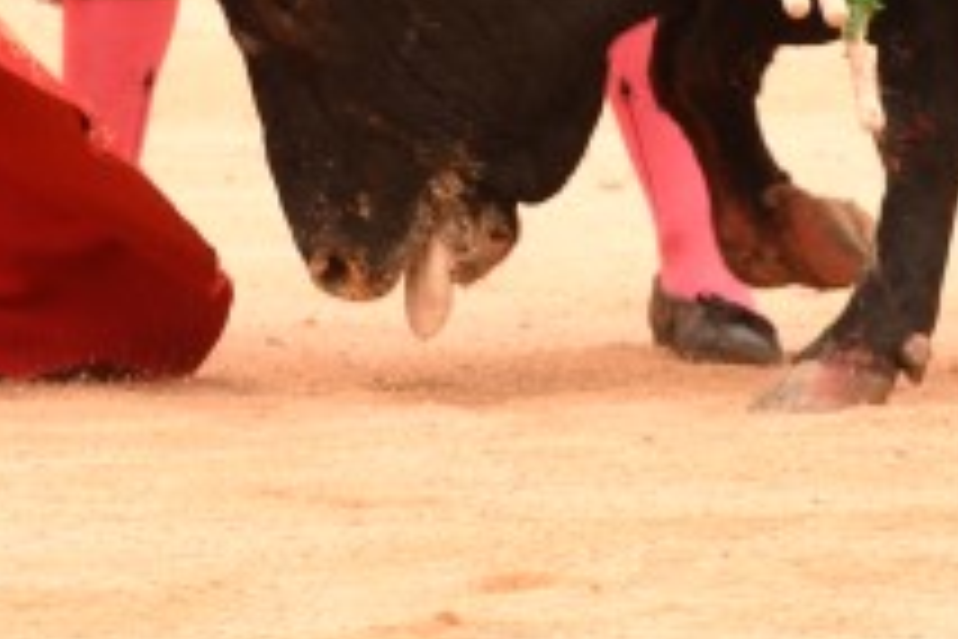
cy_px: -407
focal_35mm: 887
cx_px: 594
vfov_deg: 1.5
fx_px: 23602
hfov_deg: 2.3
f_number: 5.6
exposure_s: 1/640
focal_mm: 210
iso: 450
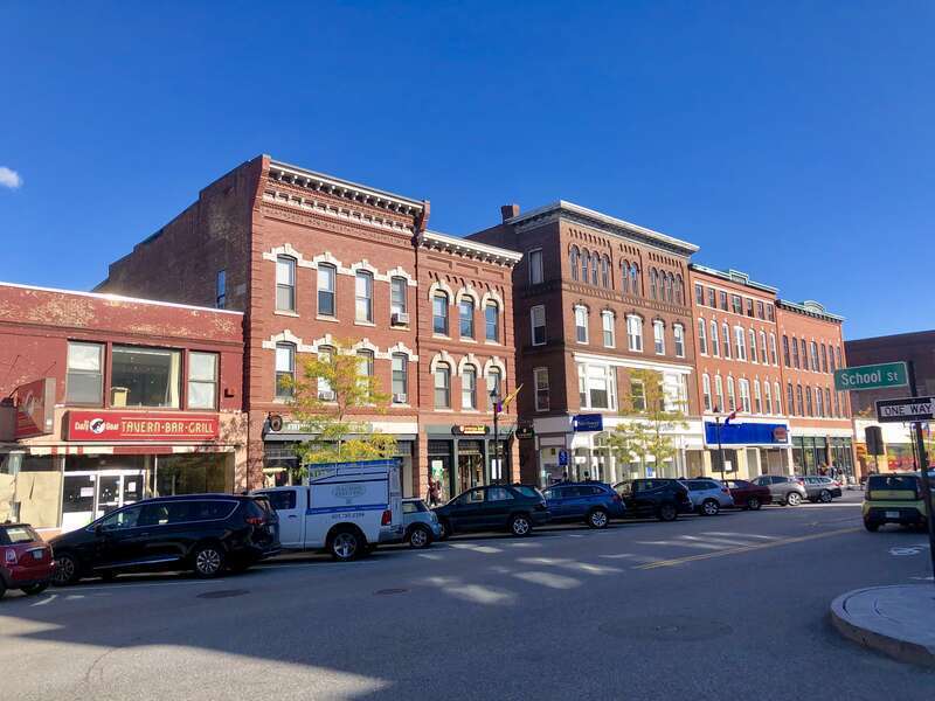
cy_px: 350
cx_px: 468
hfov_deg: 63.4
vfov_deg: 49.7
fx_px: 756
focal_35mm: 28
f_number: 1.8
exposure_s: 1/1453
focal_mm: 3.99
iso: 20
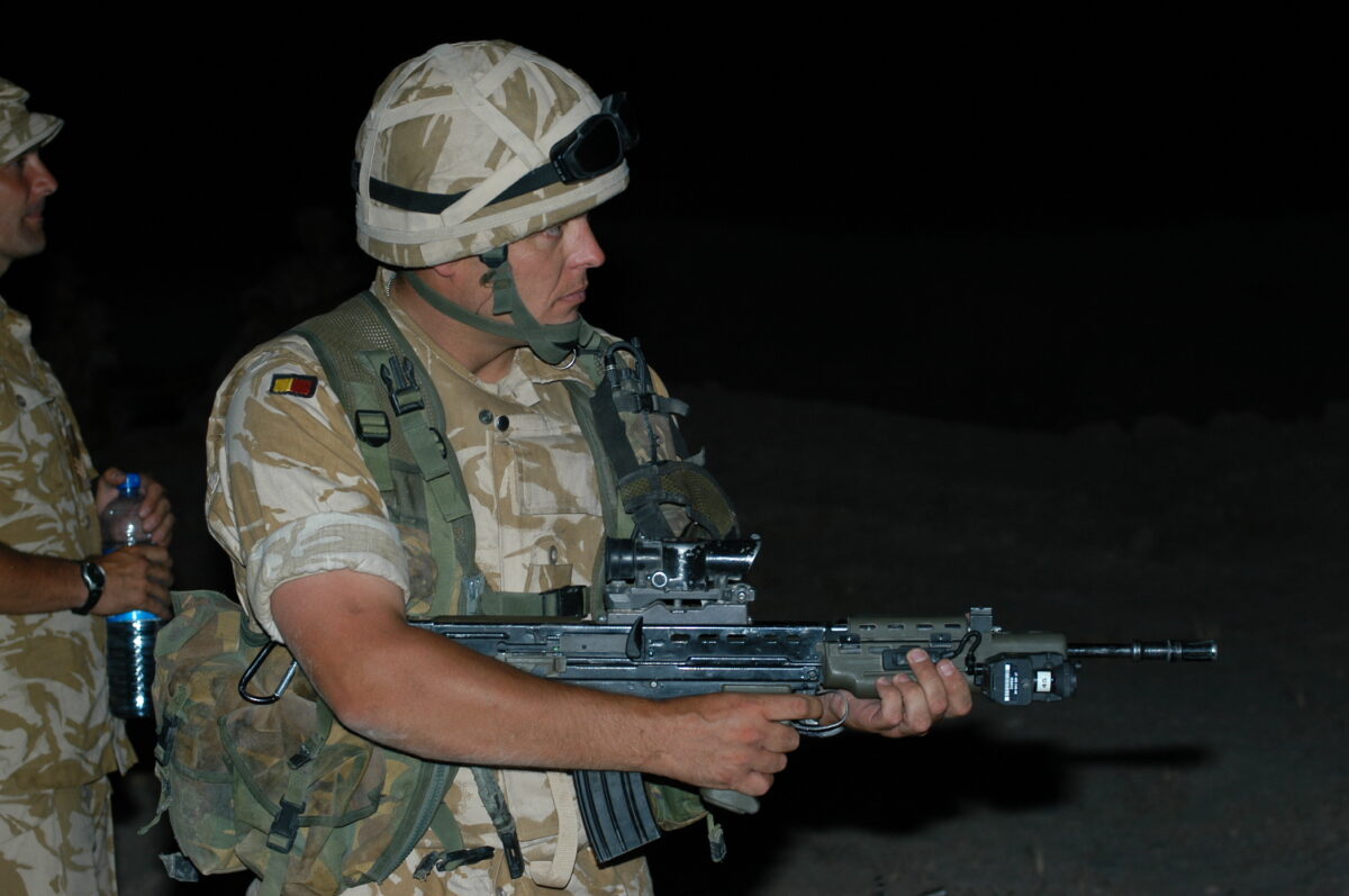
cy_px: 448
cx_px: 674
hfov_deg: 19.5
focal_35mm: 105
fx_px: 3930
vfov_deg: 13.0
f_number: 5
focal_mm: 70
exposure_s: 1/60
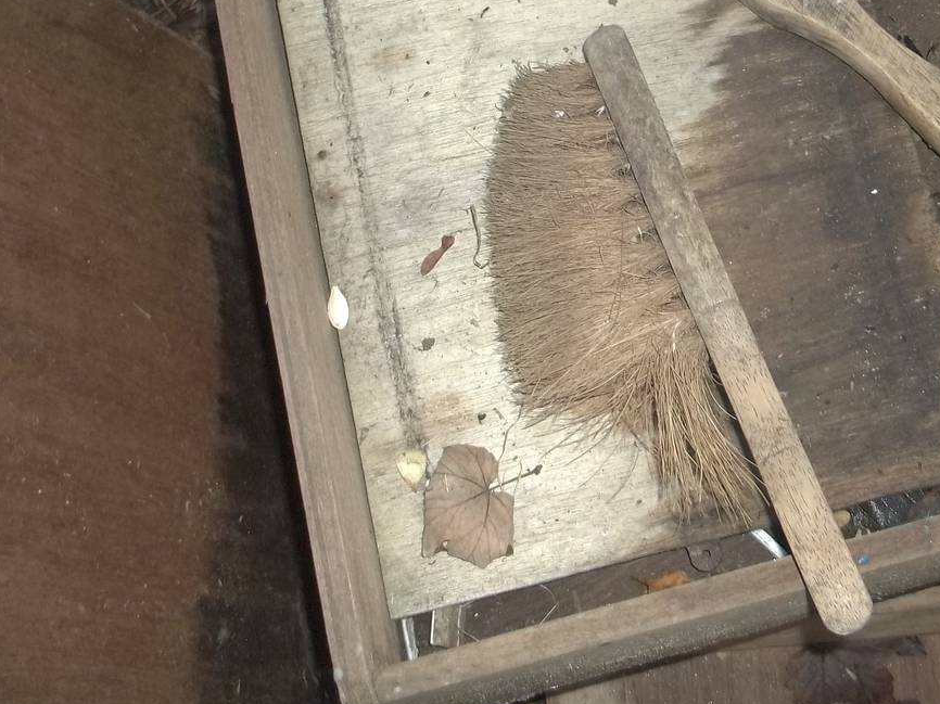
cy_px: 117
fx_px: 1656
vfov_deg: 23.6
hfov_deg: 31.2
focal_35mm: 61
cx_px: 690
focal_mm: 5.9
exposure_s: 1/30
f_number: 3.3
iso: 80
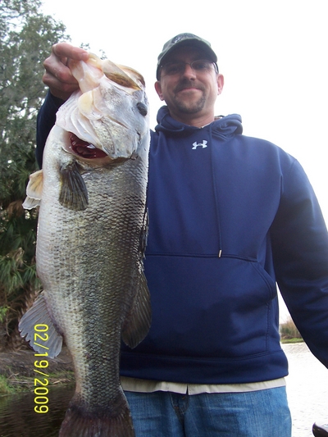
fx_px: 467
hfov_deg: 38.7
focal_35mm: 37
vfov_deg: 50.1
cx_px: 164
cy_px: 218
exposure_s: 1/30
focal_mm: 5.6
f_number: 2.8
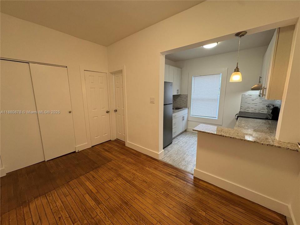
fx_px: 121
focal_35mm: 14
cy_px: 112
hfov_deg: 102.1
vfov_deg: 85.7
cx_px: 150
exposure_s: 1/120
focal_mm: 2.22
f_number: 2.2
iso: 200
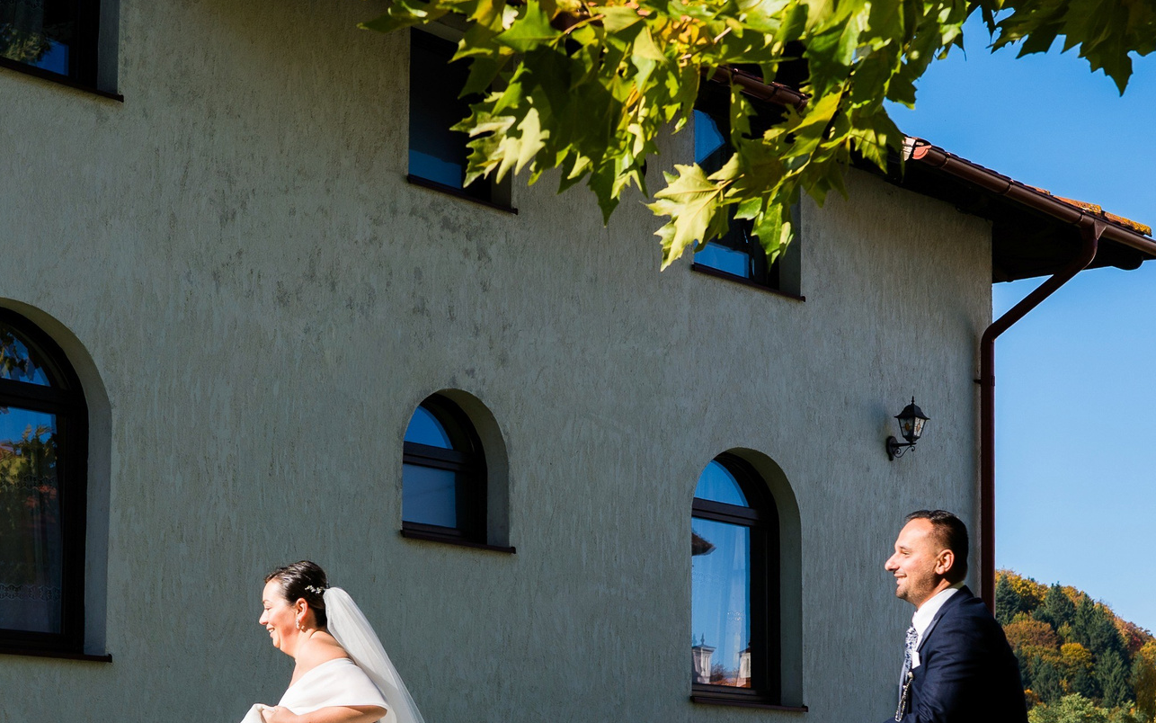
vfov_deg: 18.3
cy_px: 463
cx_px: 458
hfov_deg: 28.9
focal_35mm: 71
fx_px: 2237
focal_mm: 35
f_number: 4.5
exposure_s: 1/1000
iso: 100
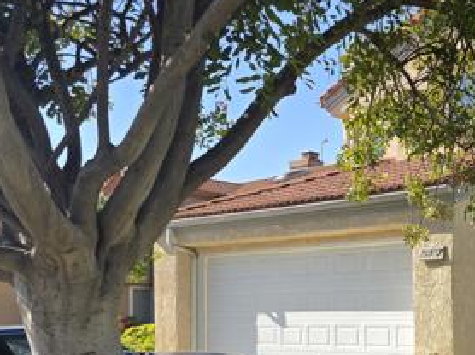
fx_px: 727
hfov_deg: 32.3
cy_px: 311
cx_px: 511
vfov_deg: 26.7
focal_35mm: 53
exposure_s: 1/2985
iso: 80
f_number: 1.7
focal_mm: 6.3
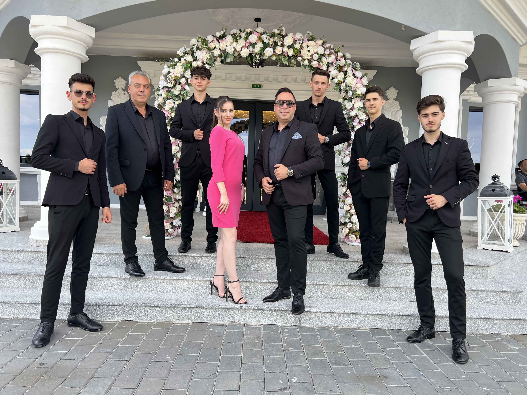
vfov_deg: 53.1
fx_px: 396
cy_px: 198
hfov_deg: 67.3
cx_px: 264
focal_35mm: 26
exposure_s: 1/575
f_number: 1.5
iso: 50
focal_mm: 5.7
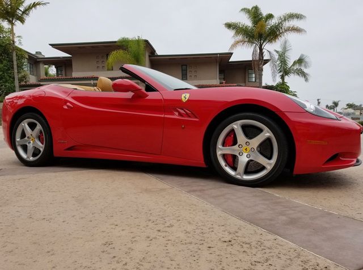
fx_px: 272
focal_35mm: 26
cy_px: 135
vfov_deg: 52.8
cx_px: 182
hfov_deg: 67.5
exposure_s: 1/454
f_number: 1.7
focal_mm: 4.3
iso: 50
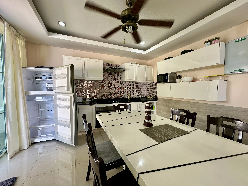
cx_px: 124
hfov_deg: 102.1
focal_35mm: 14
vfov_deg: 85.7
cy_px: 93
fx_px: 100
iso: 80
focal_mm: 2.22
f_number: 2.2
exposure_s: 1/99
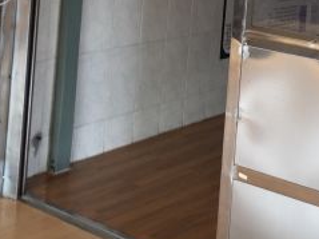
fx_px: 783
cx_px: 165
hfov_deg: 23.0
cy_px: -72
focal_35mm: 85
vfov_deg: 16.4
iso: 32
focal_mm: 4.15
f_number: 2.2
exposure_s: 1/50
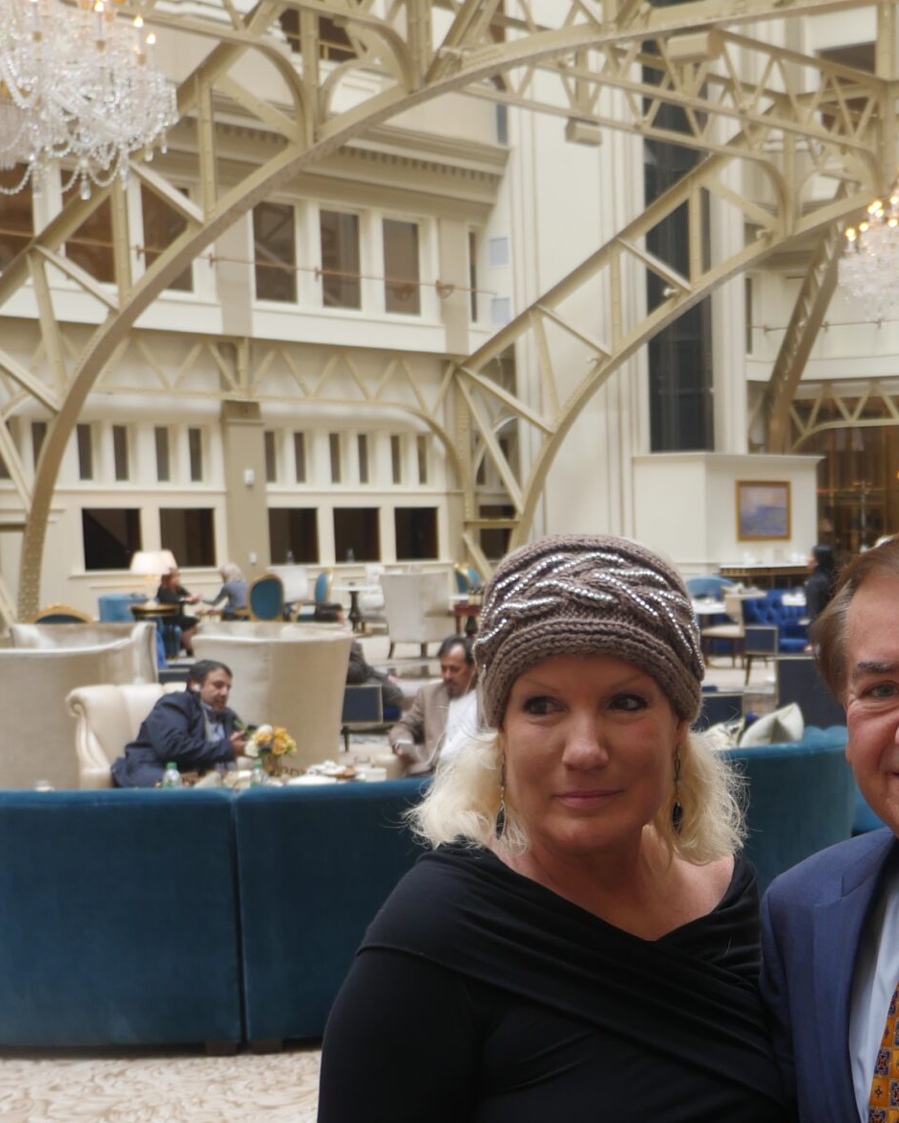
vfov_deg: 29.2
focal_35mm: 64
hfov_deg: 23.0
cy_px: 824
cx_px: 865
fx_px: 2128
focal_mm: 15
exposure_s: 1/60
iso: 200
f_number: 2.8
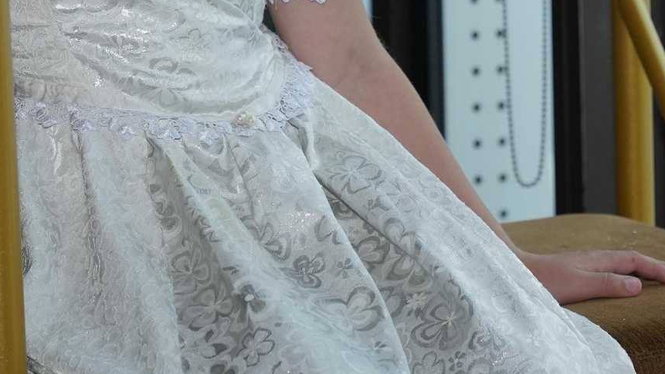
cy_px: -185
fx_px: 3383
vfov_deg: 6.3
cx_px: 514
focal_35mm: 192
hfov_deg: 11.2
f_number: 4
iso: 800
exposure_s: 1/1600
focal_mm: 61.6
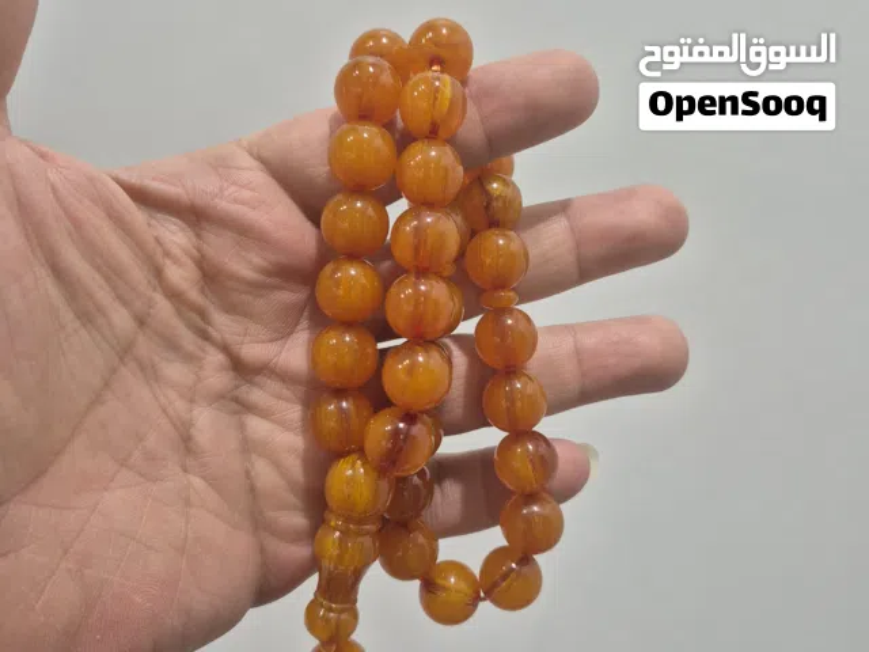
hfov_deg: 73.9
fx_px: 577
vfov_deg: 58.9
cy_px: 326
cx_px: 434
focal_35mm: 23
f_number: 1.8
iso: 80
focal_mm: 5.4
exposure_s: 1/120
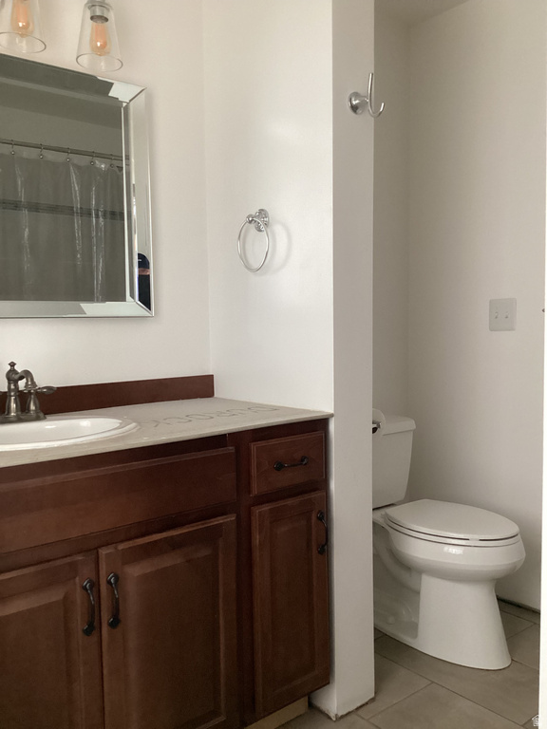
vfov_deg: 58.4
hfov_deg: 45.4
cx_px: 274
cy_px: 364
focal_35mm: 31
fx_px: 653
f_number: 2.4
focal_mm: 3.3
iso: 320
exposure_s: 1/60
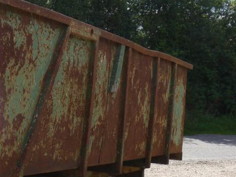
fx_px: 504
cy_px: 130
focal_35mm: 74
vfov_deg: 19.8
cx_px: -20
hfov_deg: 24.6
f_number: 6.3
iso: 160
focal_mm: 16
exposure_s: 1/320
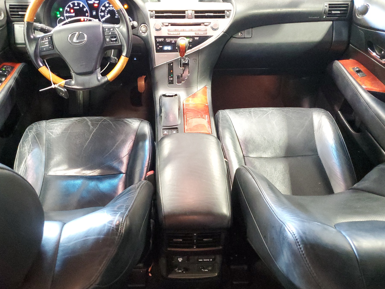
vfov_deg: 48.2
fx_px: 323
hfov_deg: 61.6
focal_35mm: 29
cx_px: 181
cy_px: 133
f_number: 1.5
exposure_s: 1/15
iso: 660
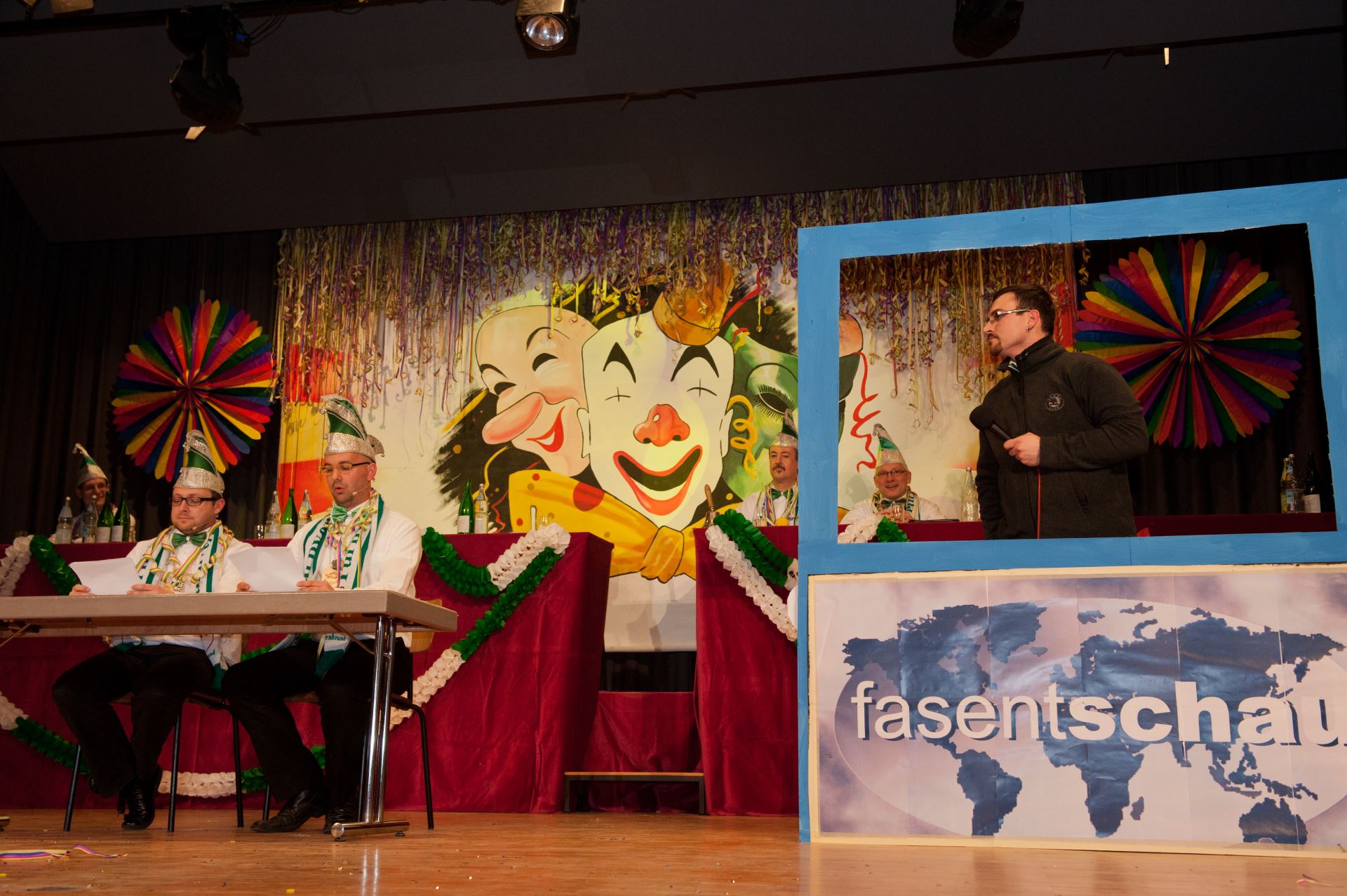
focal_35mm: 40
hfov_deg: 48.5
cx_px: 674
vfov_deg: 33.3
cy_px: 448
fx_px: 1495
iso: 1600
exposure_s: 1/200
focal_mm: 40
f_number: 7.1
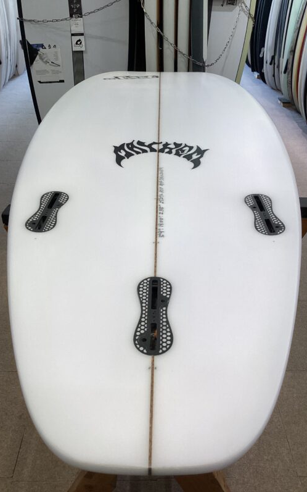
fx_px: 442
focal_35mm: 33
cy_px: 246
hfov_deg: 38.3
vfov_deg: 58.1
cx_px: 162
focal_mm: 3.3
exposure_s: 1/100
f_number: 2.4
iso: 50
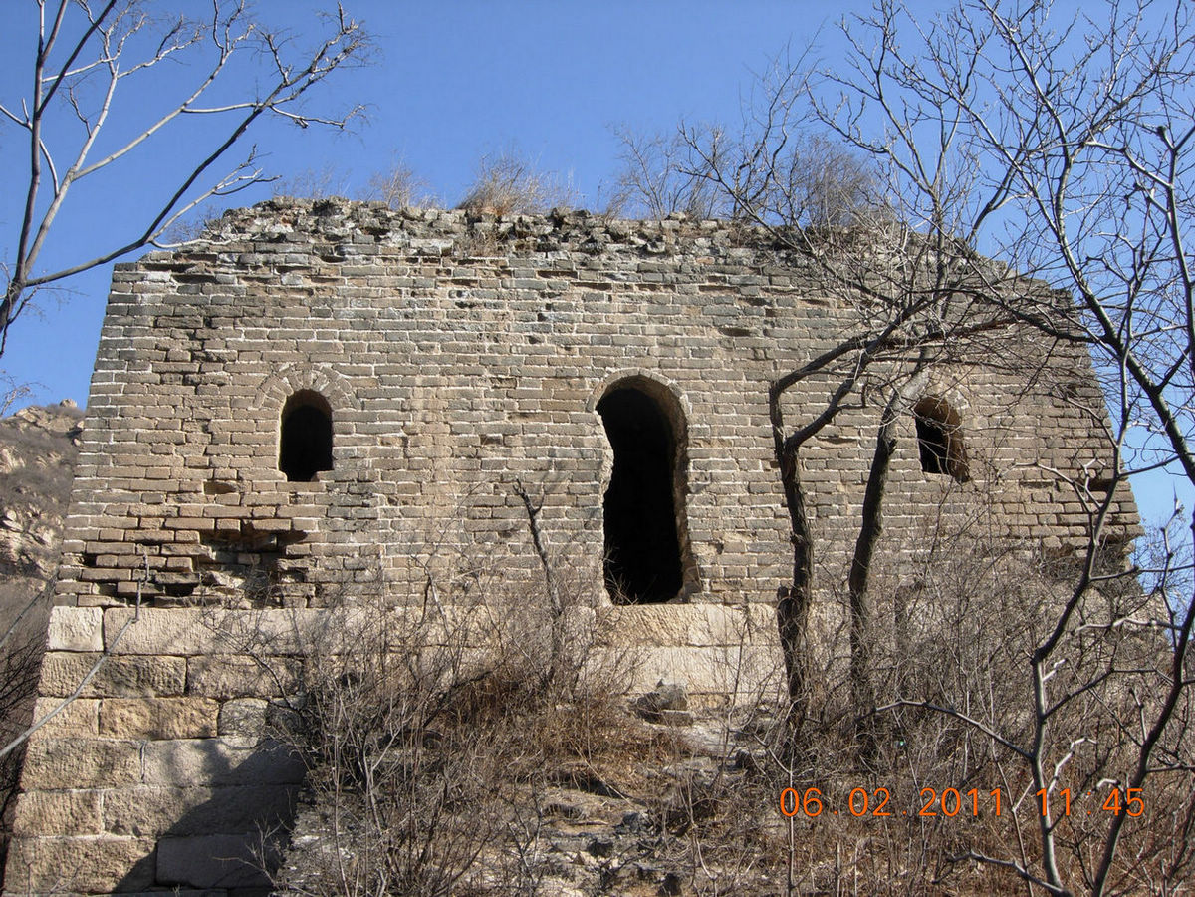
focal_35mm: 36
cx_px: 598
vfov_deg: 39.7
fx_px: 1243
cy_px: 448
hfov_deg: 51.4
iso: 50
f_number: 5.4
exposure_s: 1/256
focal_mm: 7.5
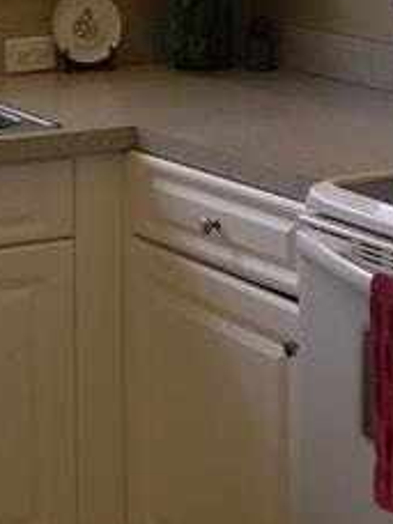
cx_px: 315
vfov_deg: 15.0
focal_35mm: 128
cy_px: -39
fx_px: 1938
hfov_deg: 11.5
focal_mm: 8
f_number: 2.8
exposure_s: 1/50.2
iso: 100
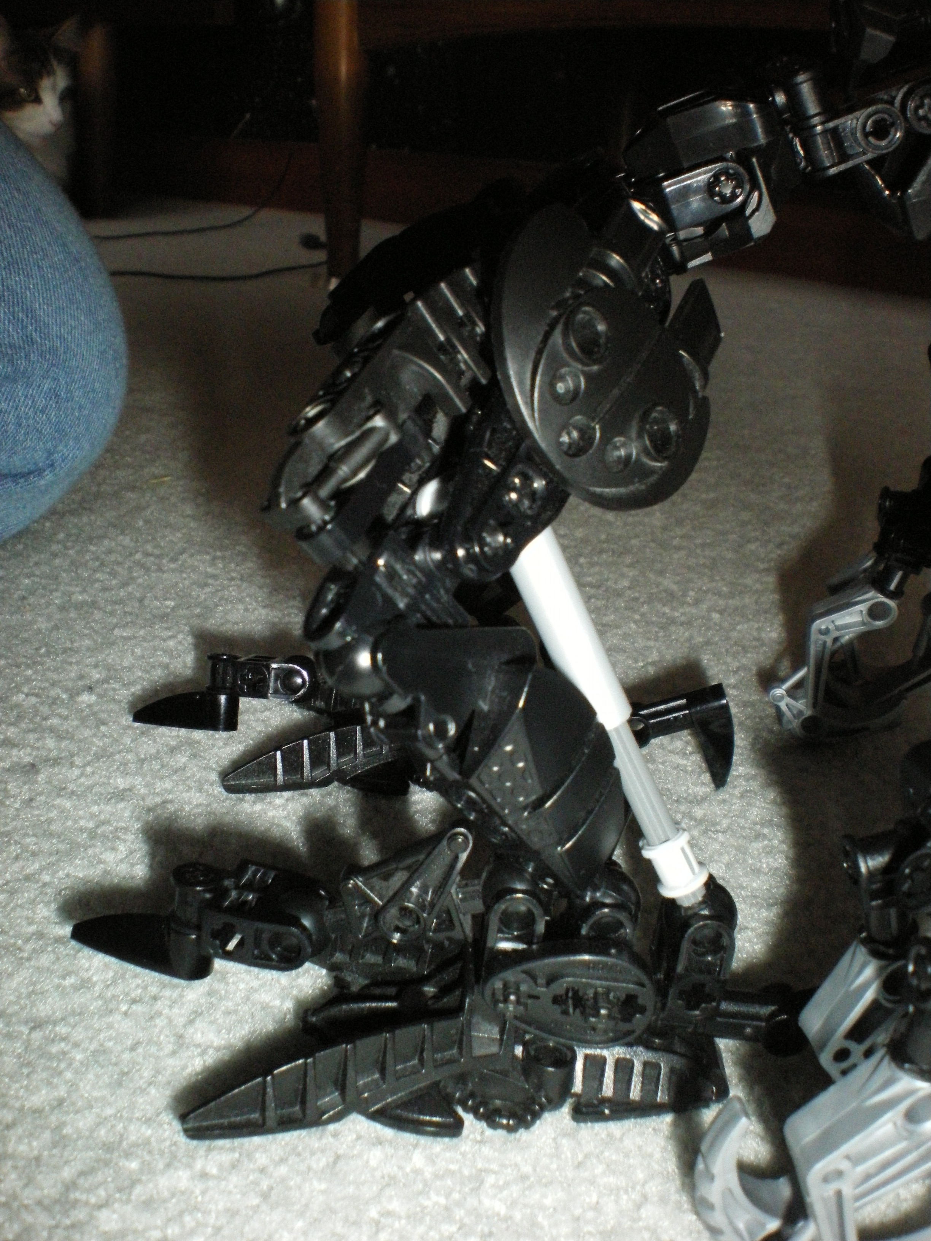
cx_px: 466
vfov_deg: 51.4
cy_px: 620
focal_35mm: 36
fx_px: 1291
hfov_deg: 39.7
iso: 500
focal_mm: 6.3
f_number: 4.6
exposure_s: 1/50
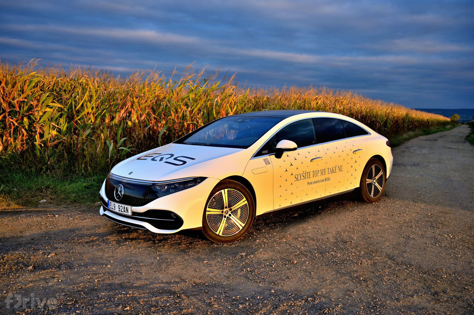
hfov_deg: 55.1
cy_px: 158
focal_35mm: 34
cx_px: 237
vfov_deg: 38.3
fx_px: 454
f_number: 4
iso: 100
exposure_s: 1/1000
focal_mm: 34.5
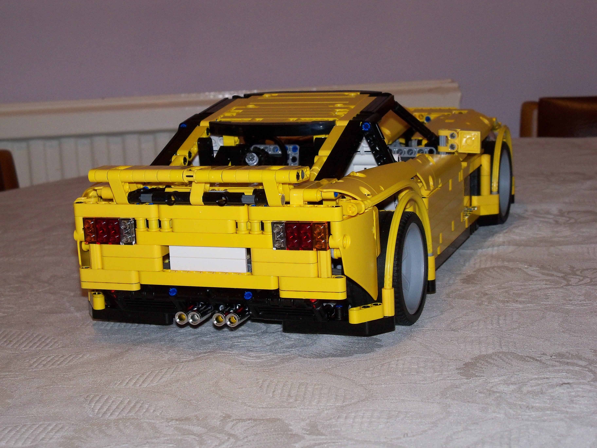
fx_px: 1207
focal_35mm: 70
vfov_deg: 21.0
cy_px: 224
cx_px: 298
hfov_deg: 27.8
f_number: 4.1
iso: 200
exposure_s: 1/30
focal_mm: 12.3
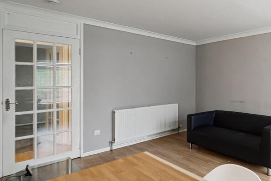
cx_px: 226
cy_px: 80
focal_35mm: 24
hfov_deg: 65.3
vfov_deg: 53.0
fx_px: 181
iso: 800
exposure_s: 1/100
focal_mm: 14
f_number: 3.5
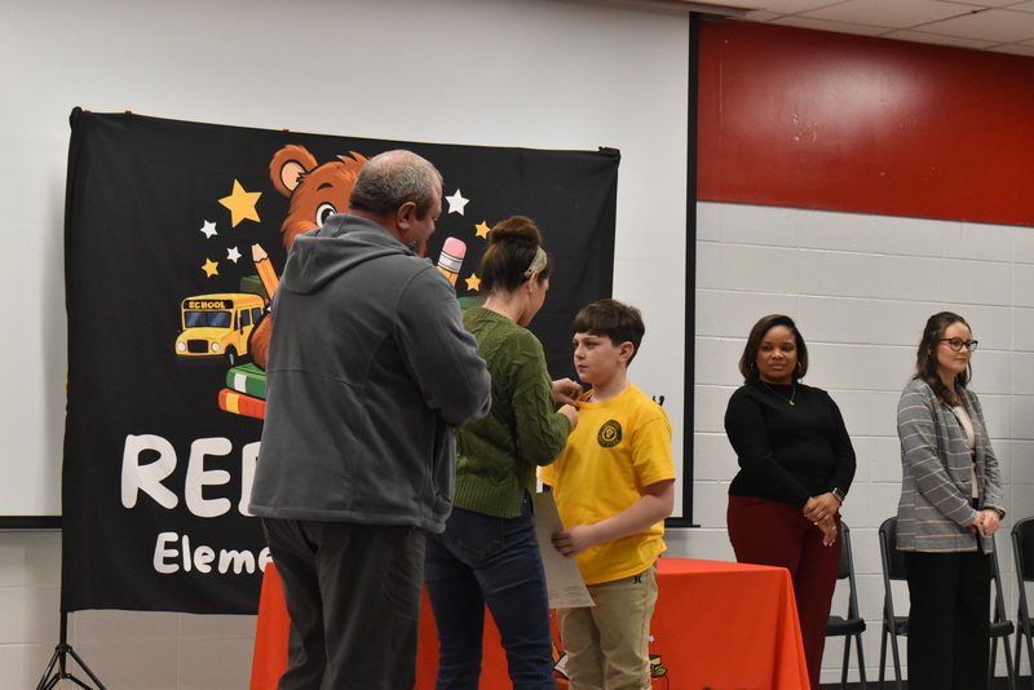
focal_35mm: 82
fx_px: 2370
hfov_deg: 24.6
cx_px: 517
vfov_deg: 16.6
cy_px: 345
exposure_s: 1/100
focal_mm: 55
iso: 3600
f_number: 7.1
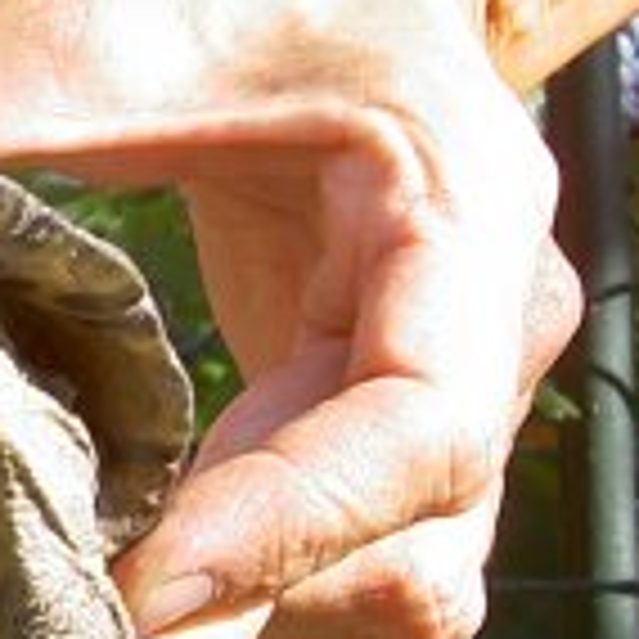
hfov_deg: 10.9
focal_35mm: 155
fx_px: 3237
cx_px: -306
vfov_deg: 11.2
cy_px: 608
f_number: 4.7
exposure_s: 1/169
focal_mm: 8
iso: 100
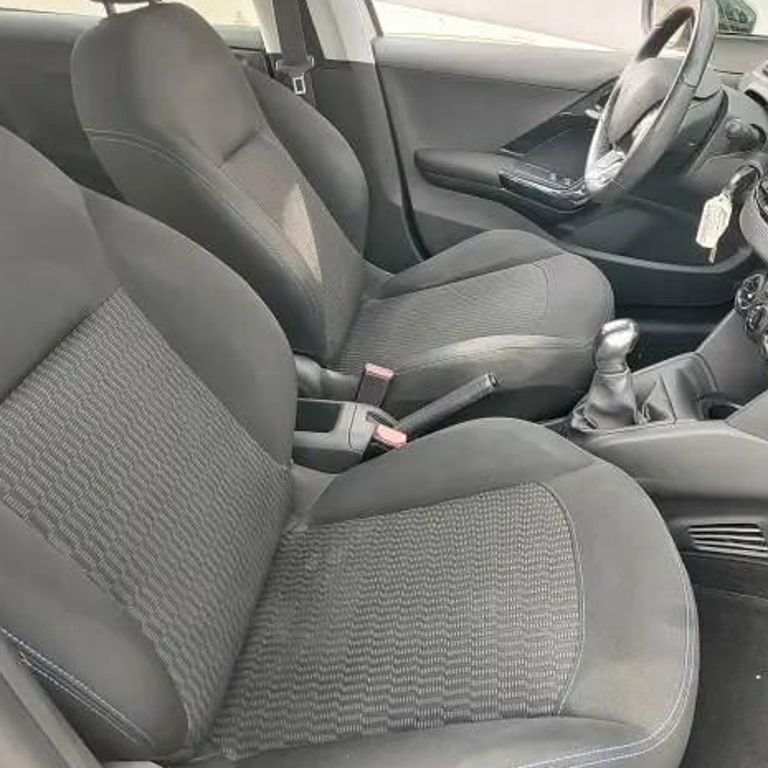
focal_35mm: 28
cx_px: 439
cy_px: 388
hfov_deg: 57.1
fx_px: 703
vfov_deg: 57.3
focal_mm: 5.56
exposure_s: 1/50
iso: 109
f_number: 1.8
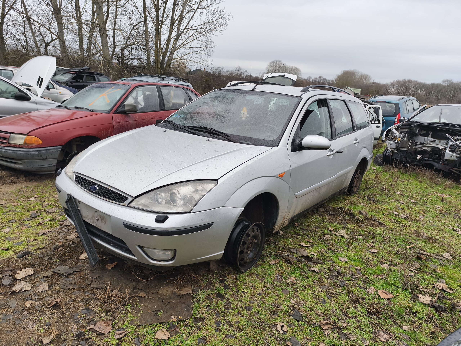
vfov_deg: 58.9
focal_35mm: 23
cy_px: 173
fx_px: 306
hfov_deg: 73.9
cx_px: 230
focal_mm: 6.14
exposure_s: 1/103
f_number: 1.65
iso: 50
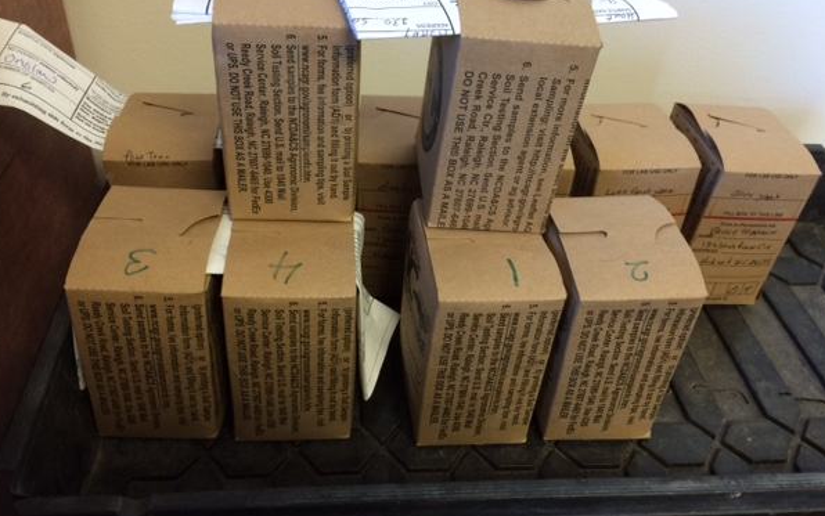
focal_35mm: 33
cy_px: 249
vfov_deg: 38.4
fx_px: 742
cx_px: 400
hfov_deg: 58.1
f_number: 2.2
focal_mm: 4.15
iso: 100
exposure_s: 1/30
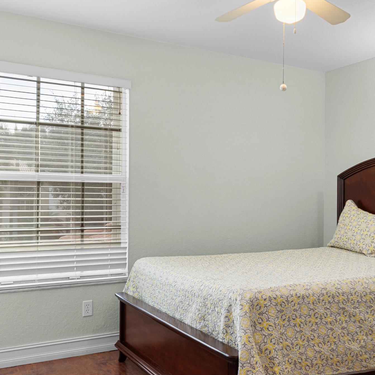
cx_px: 246
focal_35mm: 39
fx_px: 478
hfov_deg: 42.3
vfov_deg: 42.8
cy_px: 189
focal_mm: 20
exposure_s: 1/4
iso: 100
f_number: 8
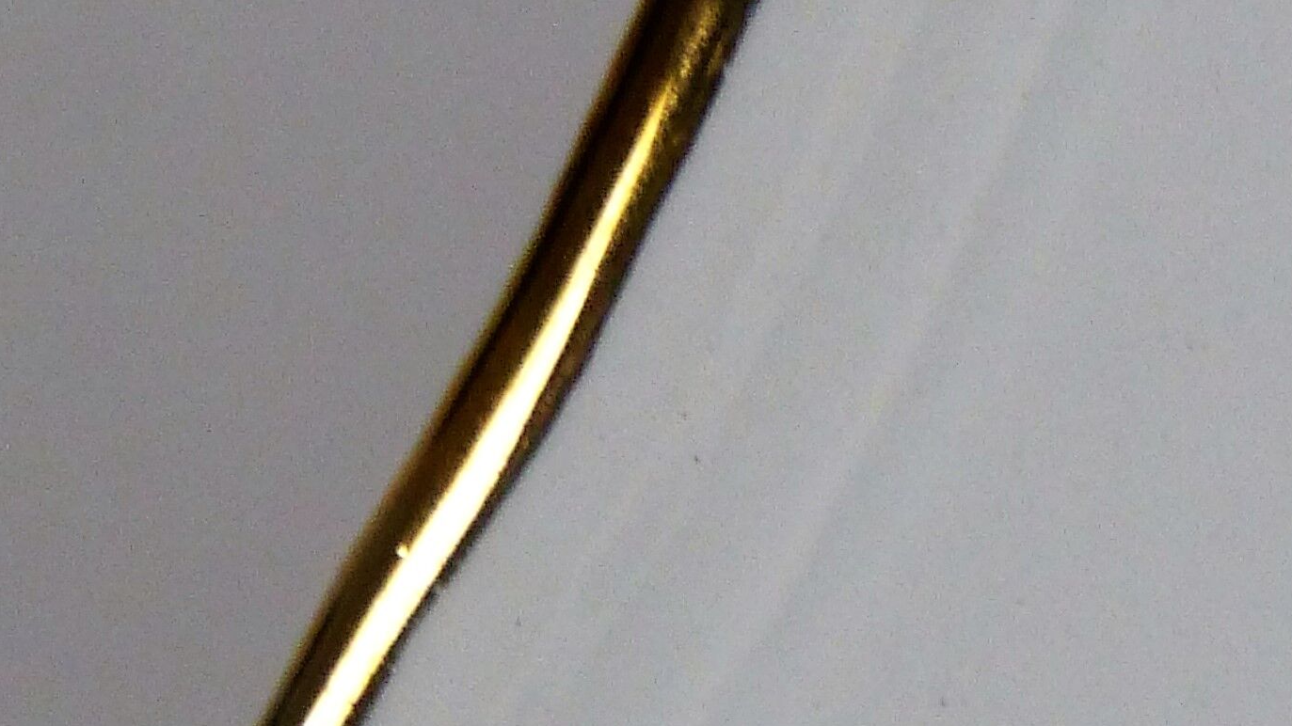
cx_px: 1272
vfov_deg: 1.0
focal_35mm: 1276
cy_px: 1790
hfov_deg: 1.7
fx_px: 43710
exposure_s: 1/100
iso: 160
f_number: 2.8
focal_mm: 65.8
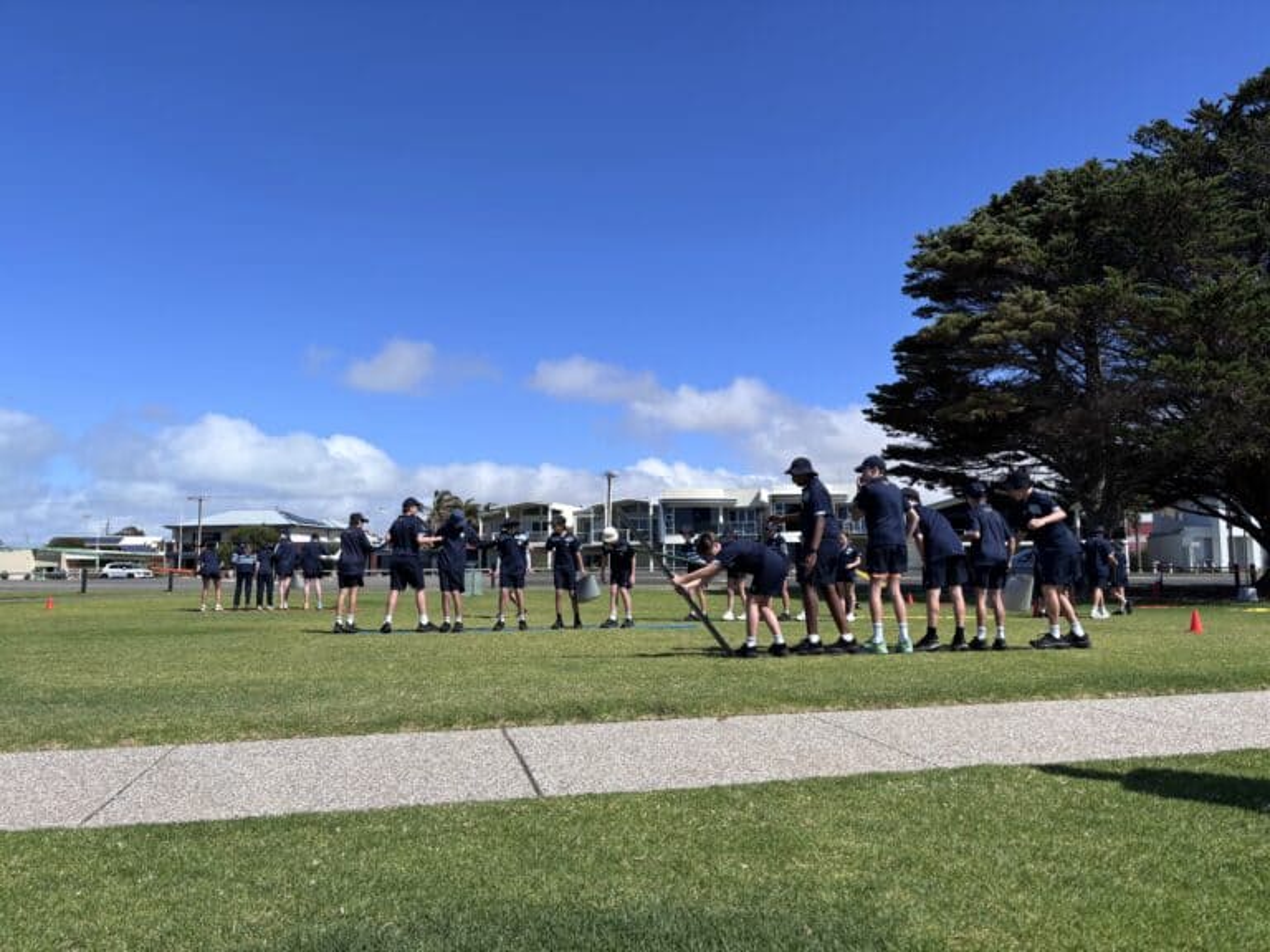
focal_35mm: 26
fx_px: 954
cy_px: 476
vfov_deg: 53.1
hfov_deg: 67.3
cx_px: 635
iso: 50
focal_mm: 5.96
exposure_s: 1/4854
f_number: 1.6
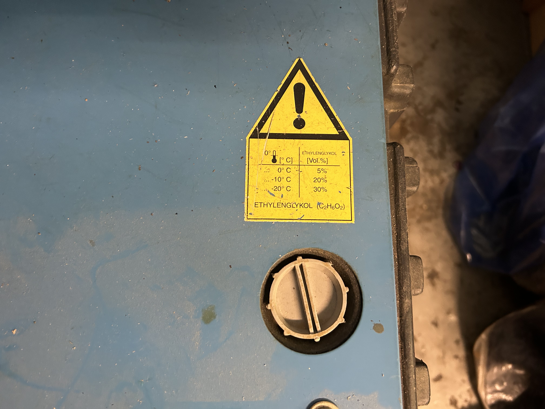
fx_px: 409
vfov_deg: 53.1
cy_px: 204
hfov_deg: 67.3
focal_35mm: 26
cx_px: 272
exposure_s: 1/33
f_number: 1.5
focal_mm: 5.7
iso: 400
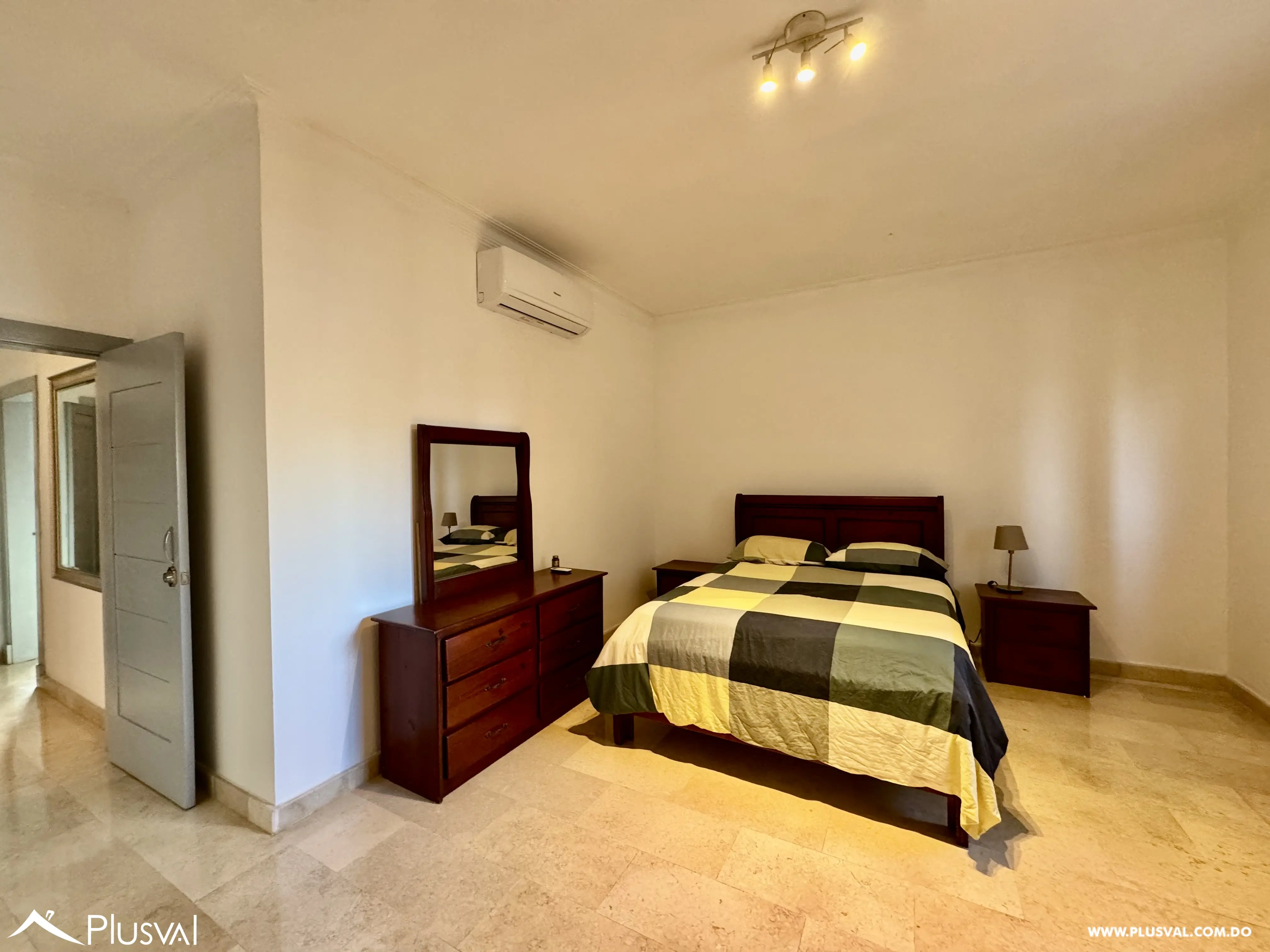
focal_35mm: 14
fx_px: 514
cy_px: 476
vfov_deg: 85.7
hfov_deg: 102.1
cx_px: 635
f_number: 2.2
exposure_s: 1/60
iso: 400
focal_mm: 2.22
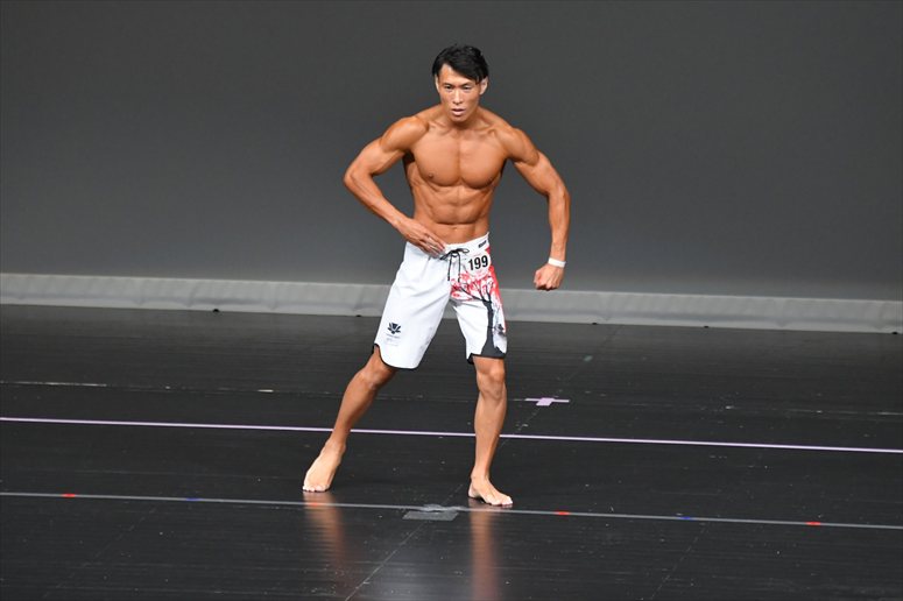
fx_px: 7897
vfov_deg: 4.4
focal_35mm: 315
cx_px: 452
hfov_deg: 6.5
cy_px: 300
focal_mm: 210
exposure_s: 1/400
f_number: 5.6
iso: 4000
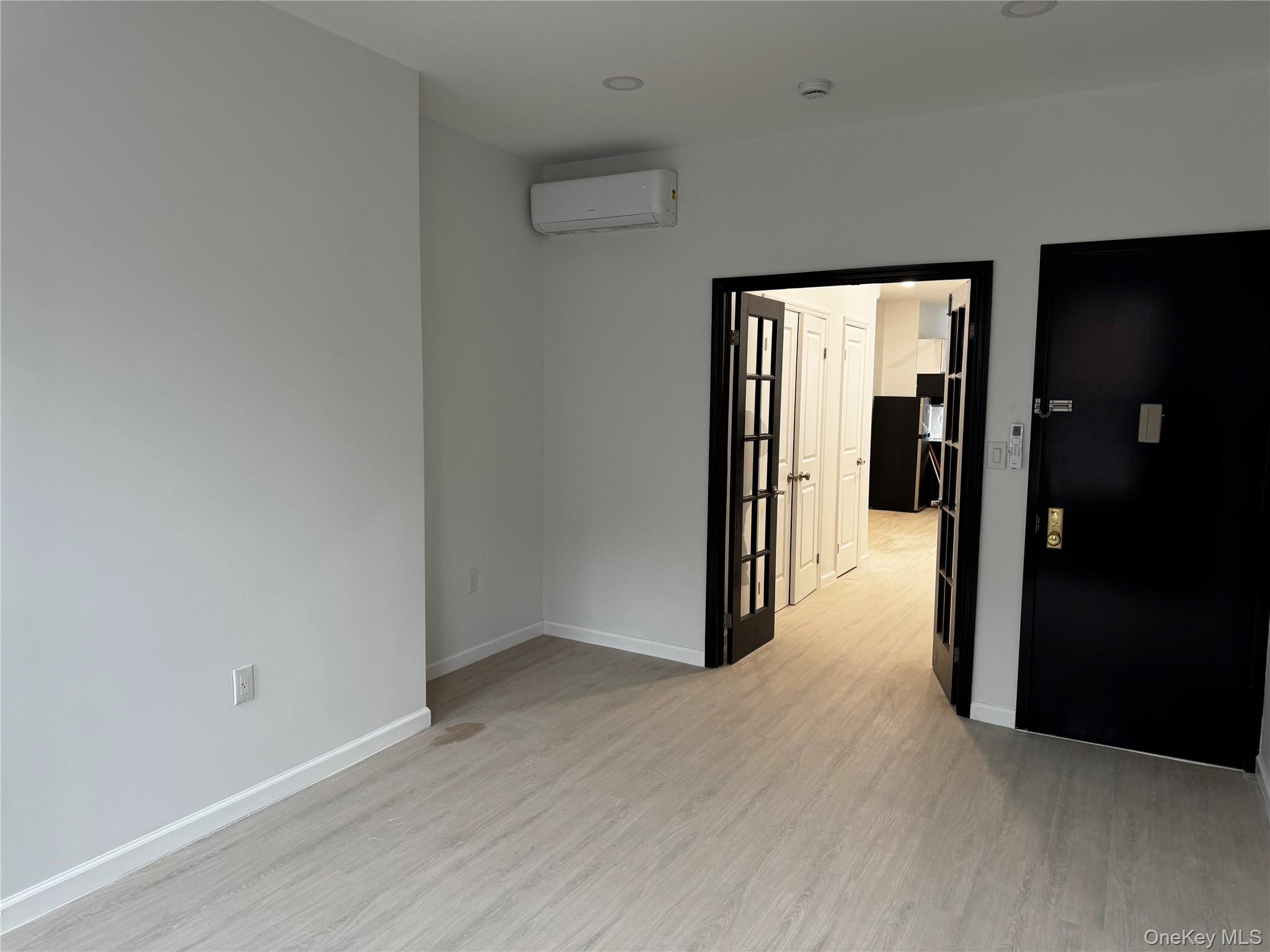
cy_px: 476
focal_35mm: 24
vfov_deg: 56.8
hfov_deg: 71.6
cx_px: 635
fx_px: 881
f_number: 1.78
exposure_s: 1/60
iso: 125
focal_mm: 6.76
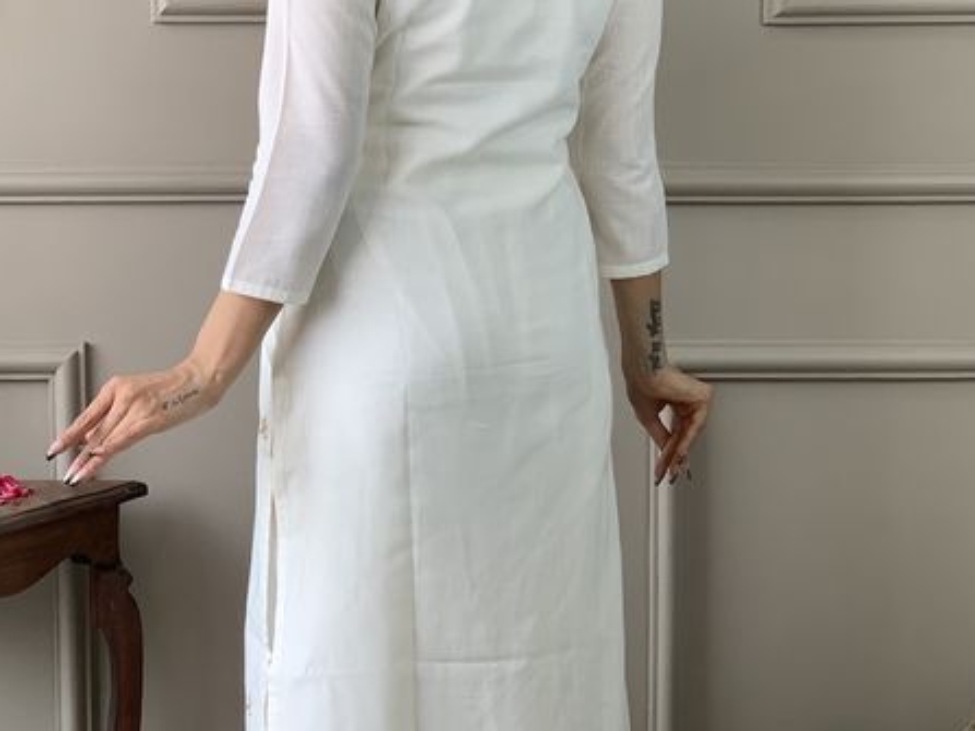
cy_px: 384
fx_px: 2619
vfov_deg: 15.9
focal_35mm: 93
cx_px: 401
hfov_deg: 21.1
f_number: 2.4
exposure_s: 1/100
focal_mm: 6
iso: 40
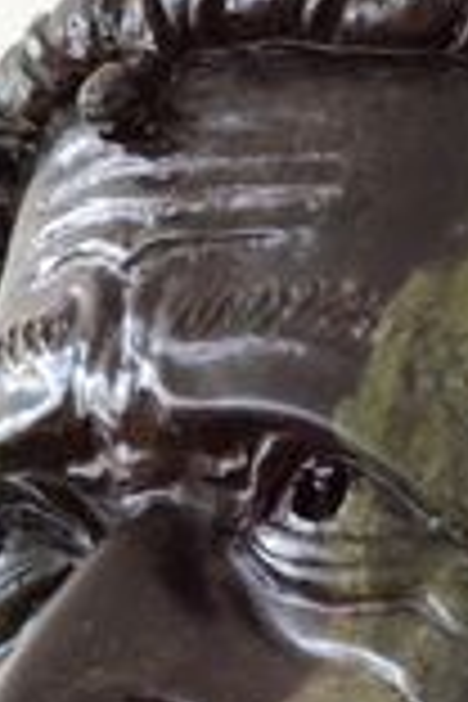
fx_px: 5616
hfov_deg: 4.7
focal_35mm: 288
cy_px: 1312
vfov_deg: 7.0
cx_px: 842
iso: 2500
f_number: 8
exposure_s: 1/50
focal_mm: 50
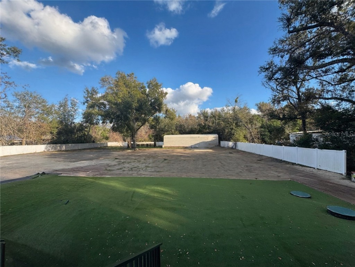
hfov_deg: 102.1
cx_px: 178
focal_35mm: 14
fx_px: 144
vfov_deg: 85.7
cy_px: 134
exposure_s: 1/804
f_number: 2.2
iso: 50
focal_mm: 2.22
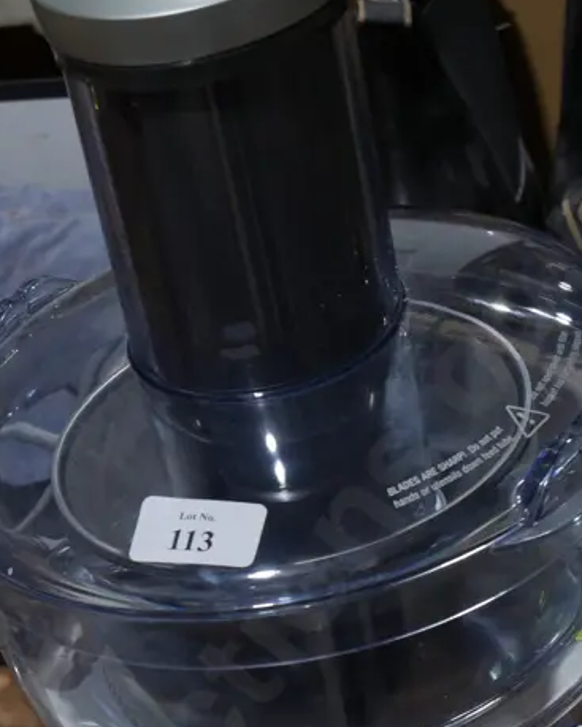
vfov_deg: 17.1
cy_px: 781
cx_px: 166
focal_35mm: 109
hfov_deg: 14.1
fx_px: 2348
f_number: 5.3
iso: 200
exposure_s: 1/60
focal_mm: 25
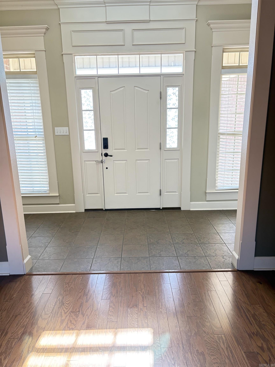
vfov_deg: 67.3
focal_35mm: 26
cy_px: 184
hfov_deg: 53.1
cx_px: 138
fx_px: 275
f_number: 1.6
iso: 250
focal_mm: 5.96
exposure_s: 1/60
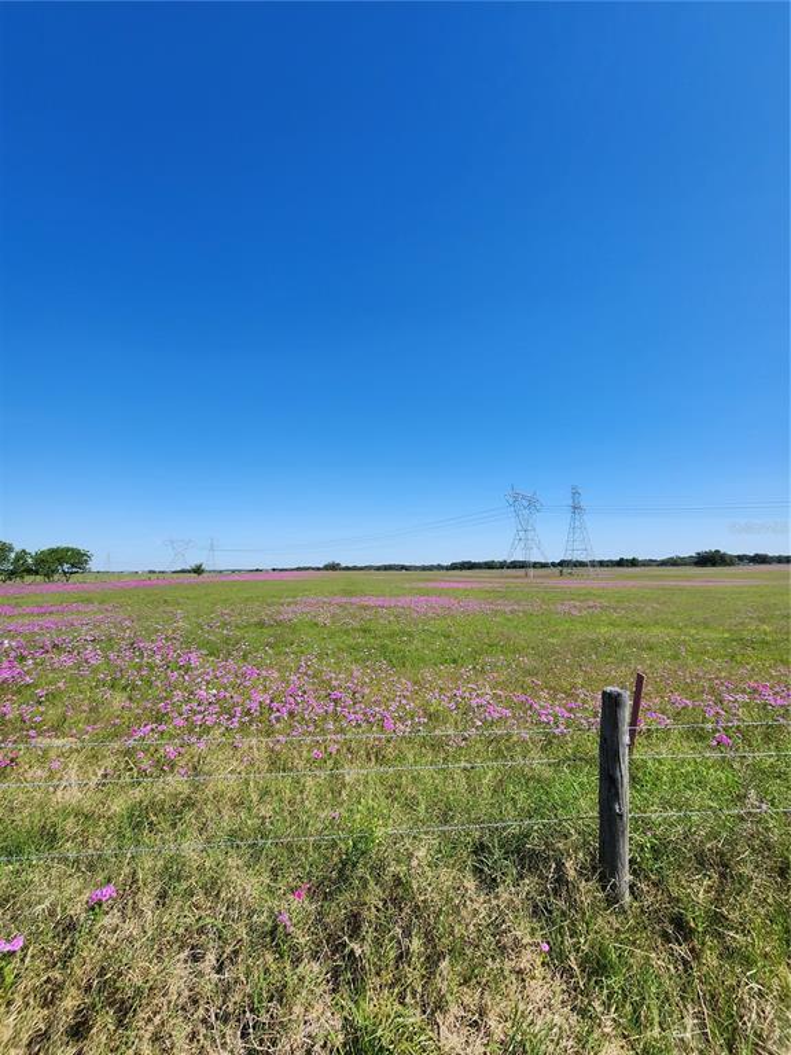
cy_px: 528
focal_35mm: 13
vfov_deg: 106.2
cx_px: 396
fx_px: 396
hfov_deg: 89.9
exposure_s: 1/1286
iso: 32
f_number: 2.2
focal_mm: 1.74
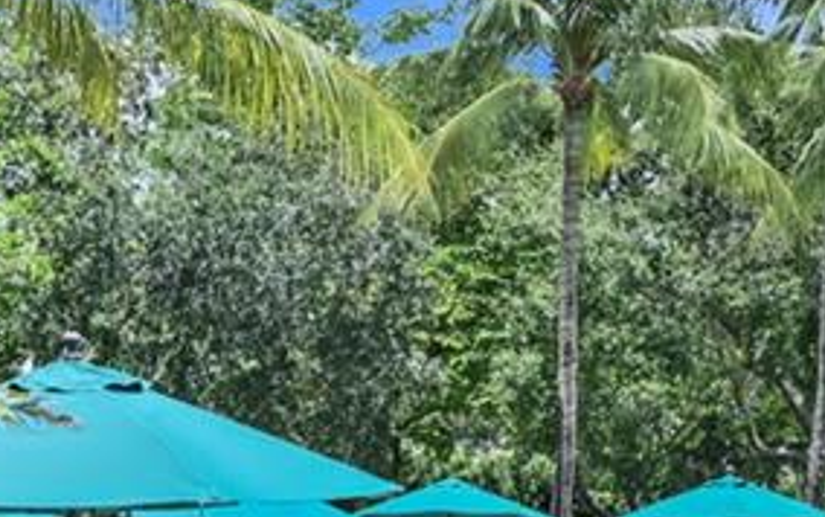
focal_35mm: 110
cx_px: 1261
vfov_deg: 11.5
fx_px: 2475
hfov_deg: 17.0
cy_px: 719
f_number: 11
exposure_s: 1/160
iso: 160
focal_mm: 30
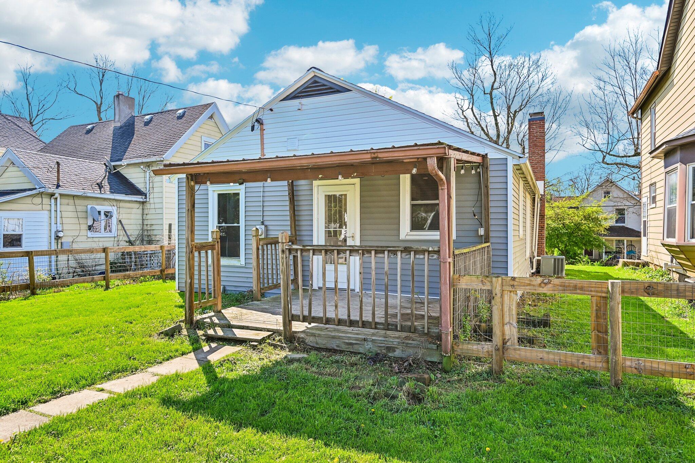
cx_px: 348
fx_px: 425
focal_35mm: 22
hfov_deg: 78.6
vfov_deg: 57.2
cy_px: 232
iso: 400
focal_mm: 22
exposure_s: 1/750
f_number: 4.8
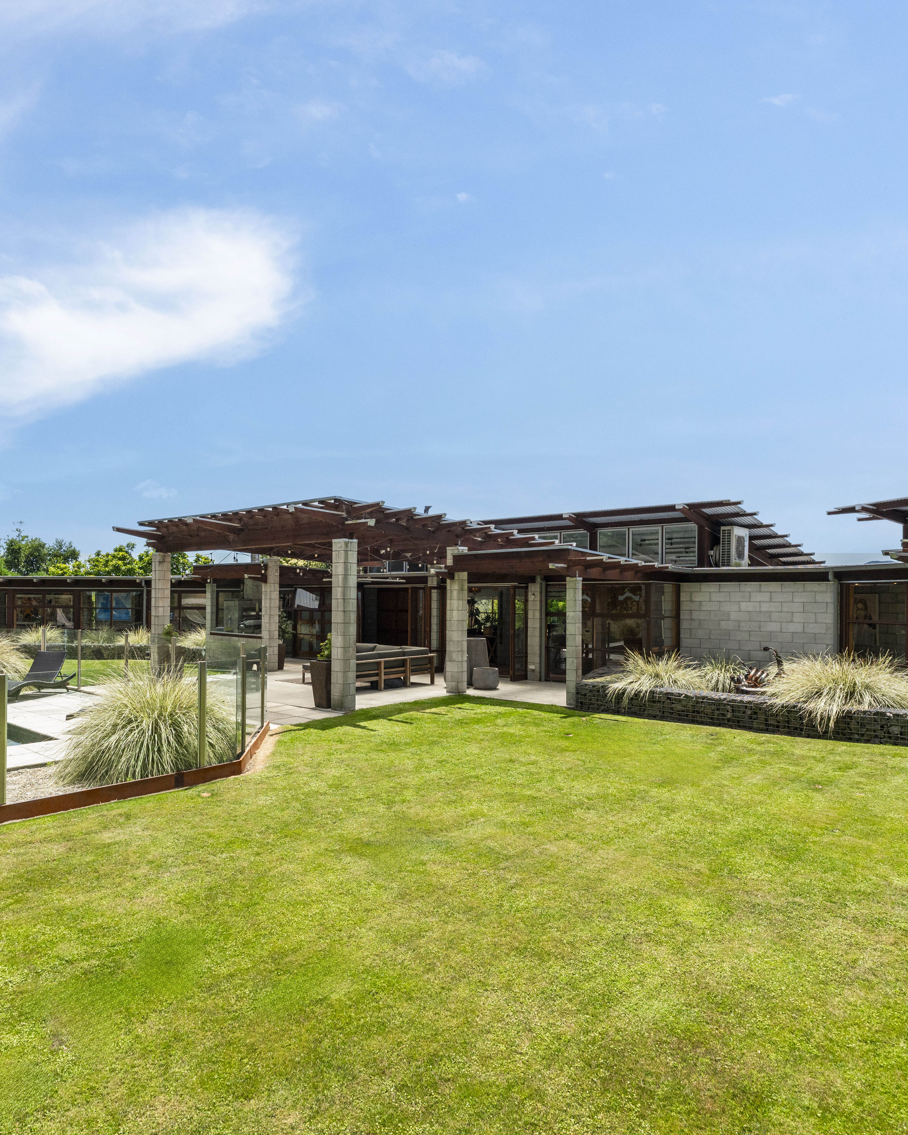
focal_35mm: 21
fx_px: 715
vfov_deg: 76.9
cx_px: 392
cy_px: 564
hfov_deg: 64.6
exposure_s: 1/2500
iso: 640
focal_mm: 14.9
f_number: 8
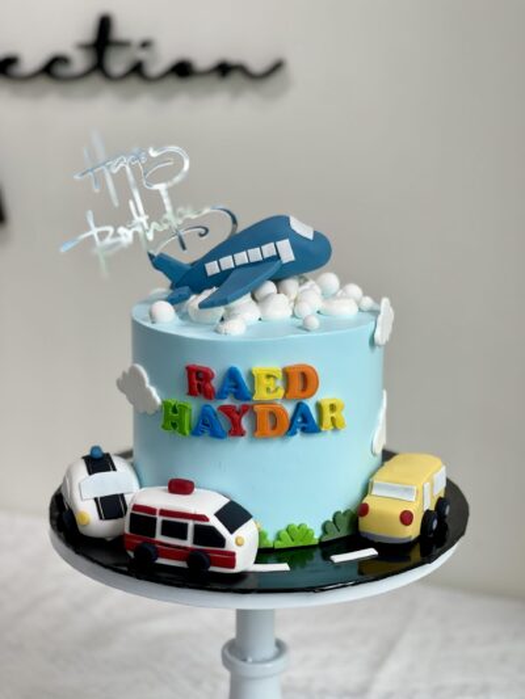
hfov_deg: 22.9
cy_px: 350
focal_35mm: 64
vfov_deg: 30.3
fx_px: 1294
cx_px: 262
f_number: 2.2
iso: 40
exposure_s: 1/100
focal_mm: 7.5
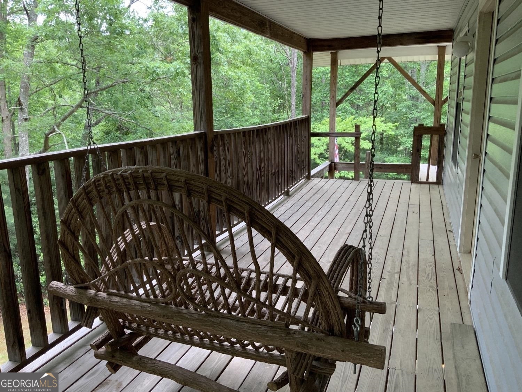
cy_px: 196
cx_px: 261
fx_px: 437
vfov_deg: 48.2
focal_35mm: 29
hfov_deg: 61.7
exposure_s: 1/60
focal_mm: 3
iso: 50
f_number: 1.8
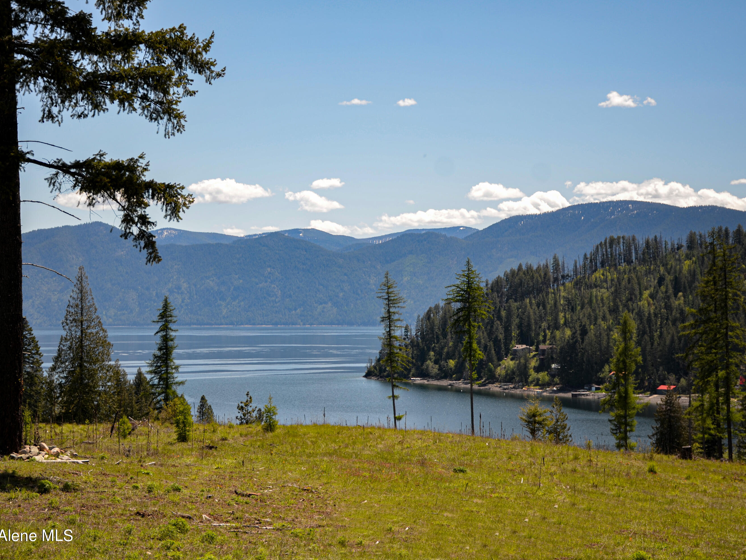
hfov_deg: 26.5
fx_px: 1585
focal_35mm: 74
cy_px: 280
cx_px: 361
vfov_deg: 20.0
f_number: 5.6
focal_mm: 45
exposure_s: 1/125
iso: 100
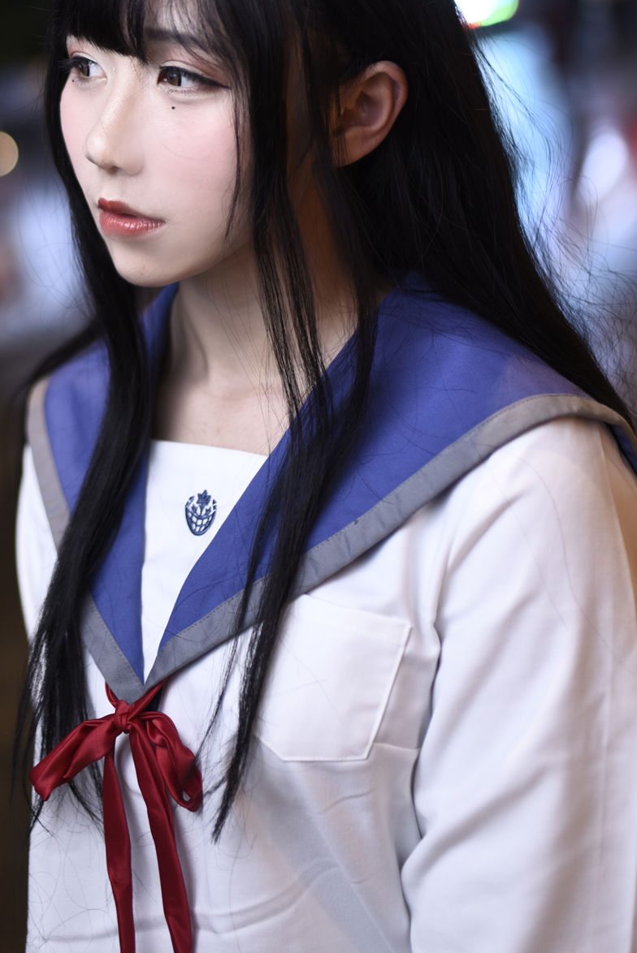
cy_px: 193
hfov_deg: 20.0
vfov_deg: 29.4
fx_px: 1776
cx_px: 89
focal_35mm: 67
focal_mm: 35
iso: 250
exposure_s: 1/60
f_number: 1.4
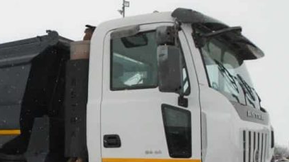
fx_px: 414
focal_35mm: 54
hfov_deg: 37.2
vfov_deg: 21.8
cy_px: 140
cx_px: 58
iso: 100
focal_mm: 4.6
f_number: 3.2
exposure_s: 1/640
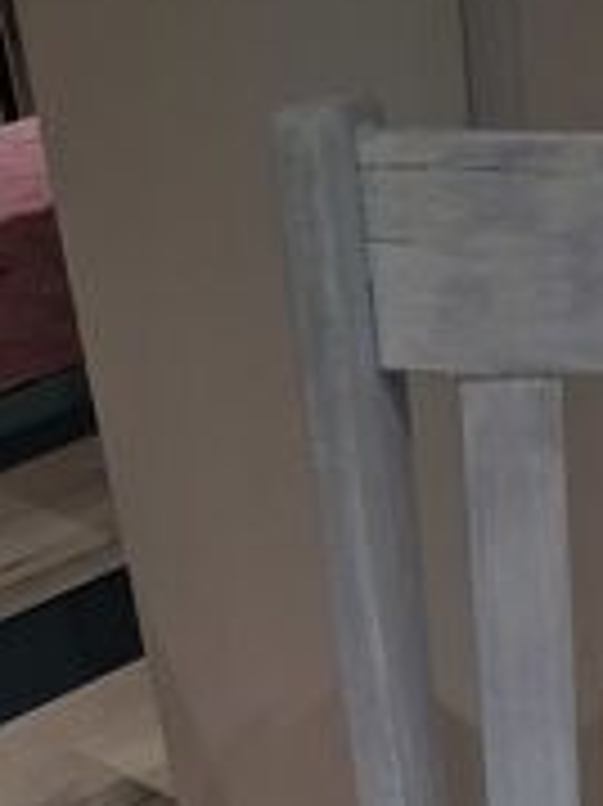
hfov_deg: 14.9
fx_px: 2163
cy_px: 1337
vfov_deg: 17.9
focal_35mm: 93
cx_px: 860
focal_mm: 3.98
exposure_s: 1/50
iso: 400
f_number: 1.8
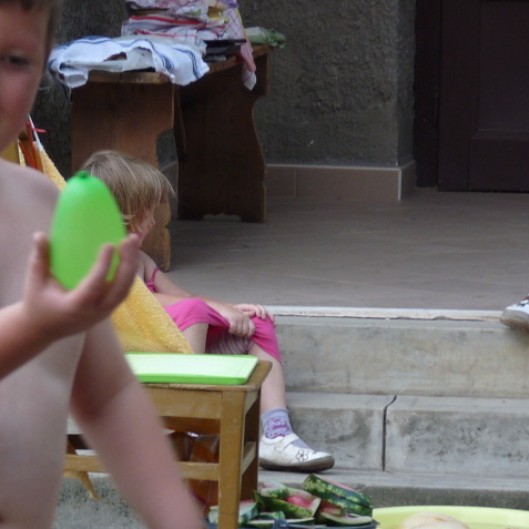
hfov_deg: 6.3
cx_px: 196
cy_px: 265
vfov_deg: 6.3
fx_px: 4841
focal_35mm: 280
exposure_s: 1/80
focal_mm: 23.7
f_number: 3.6
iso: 100
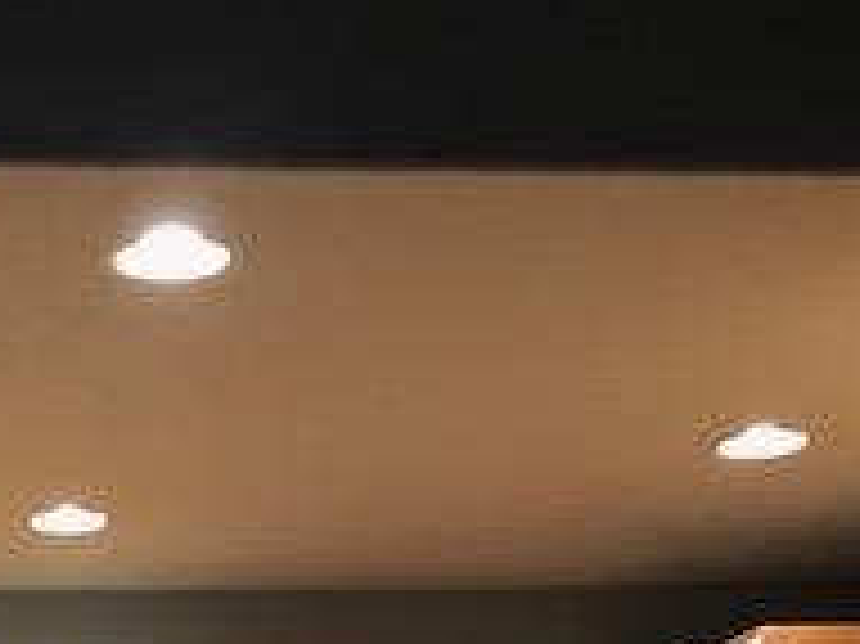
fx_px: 2334
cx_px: 81
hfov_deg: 20.4
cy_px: 1063
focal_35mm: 94
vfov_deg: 14.3
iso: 100
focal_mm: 3.99
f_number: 1.8
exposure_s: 1/9
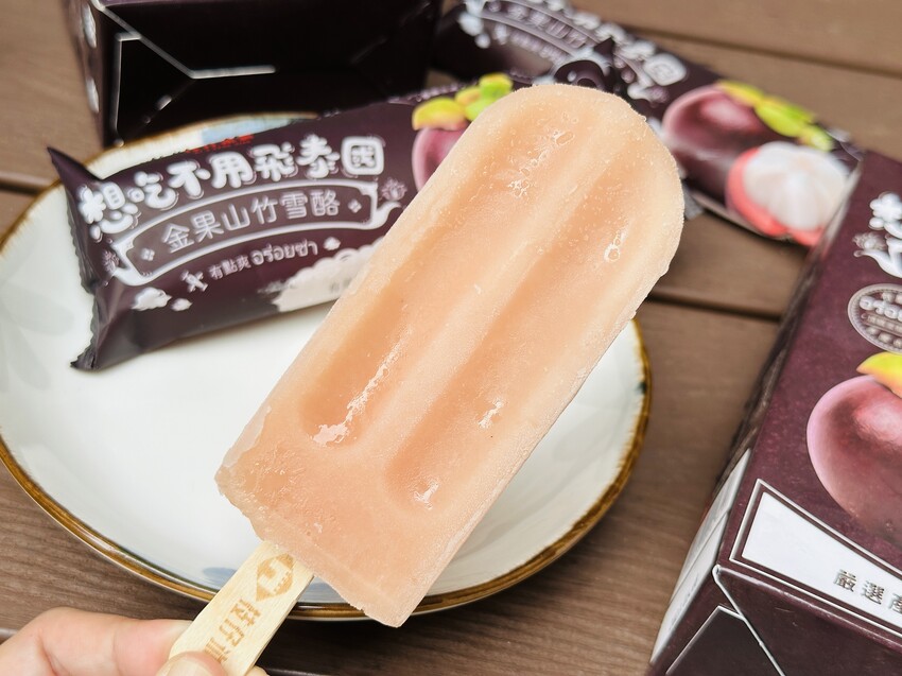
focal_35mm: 48
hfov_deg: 39.7
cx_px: 451
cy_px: 338
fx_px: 1250
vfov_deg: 30.3
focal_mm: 6.86
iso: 64
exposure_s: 1/234
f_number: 1.78
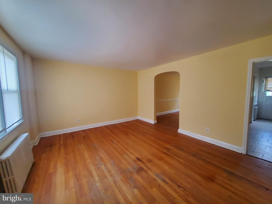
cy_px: 102
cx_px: 136
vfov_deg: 89.9
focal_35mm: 13
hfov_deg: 106.2
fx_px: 102
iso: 320
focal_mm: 1.8
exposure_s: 1/60
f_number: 2.2
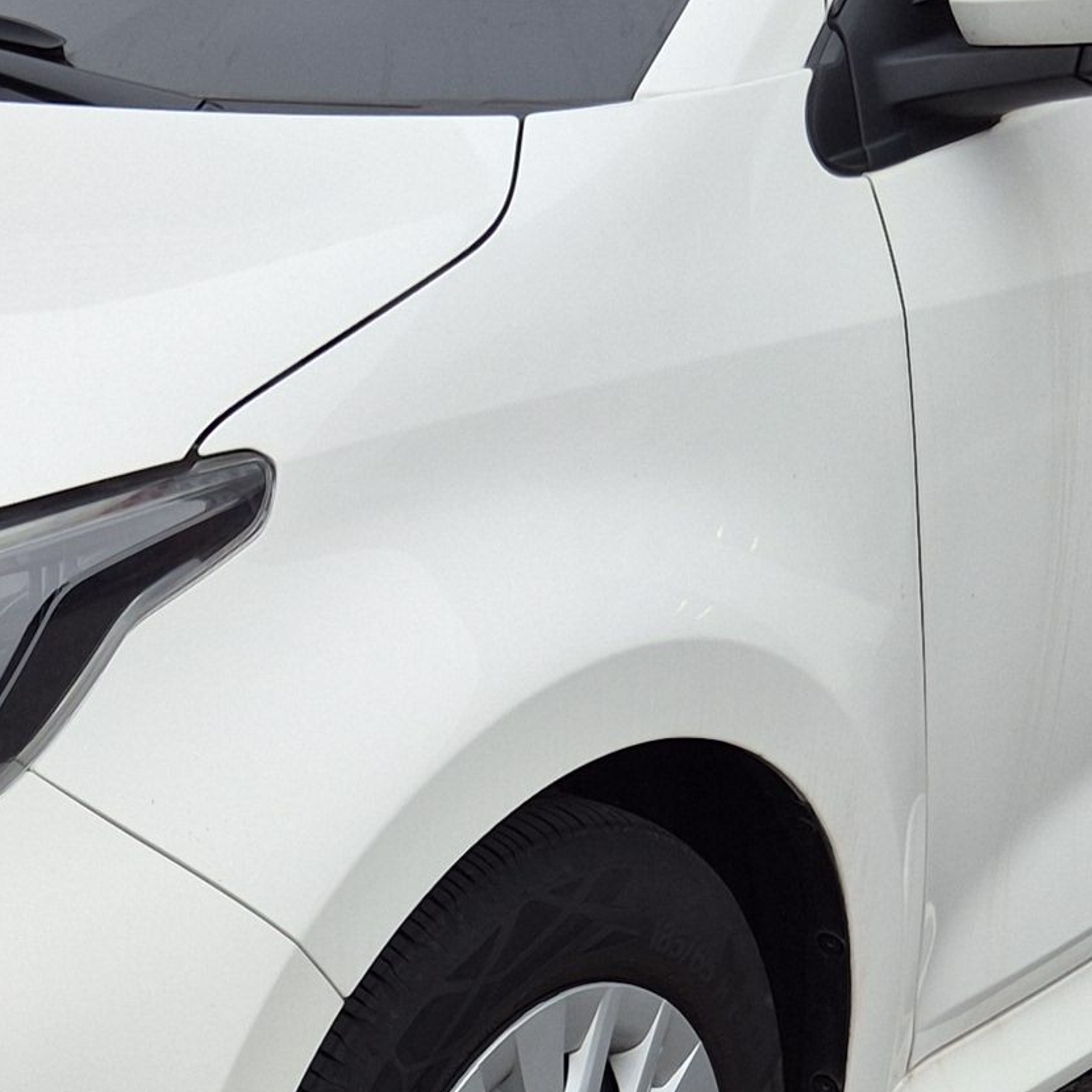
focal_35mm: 98
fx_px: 3498
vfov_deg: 17.5
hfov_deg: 17.1
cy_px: 1001
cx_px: -129
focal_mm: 5.4
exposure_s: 1/180
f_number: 1.8
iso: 32
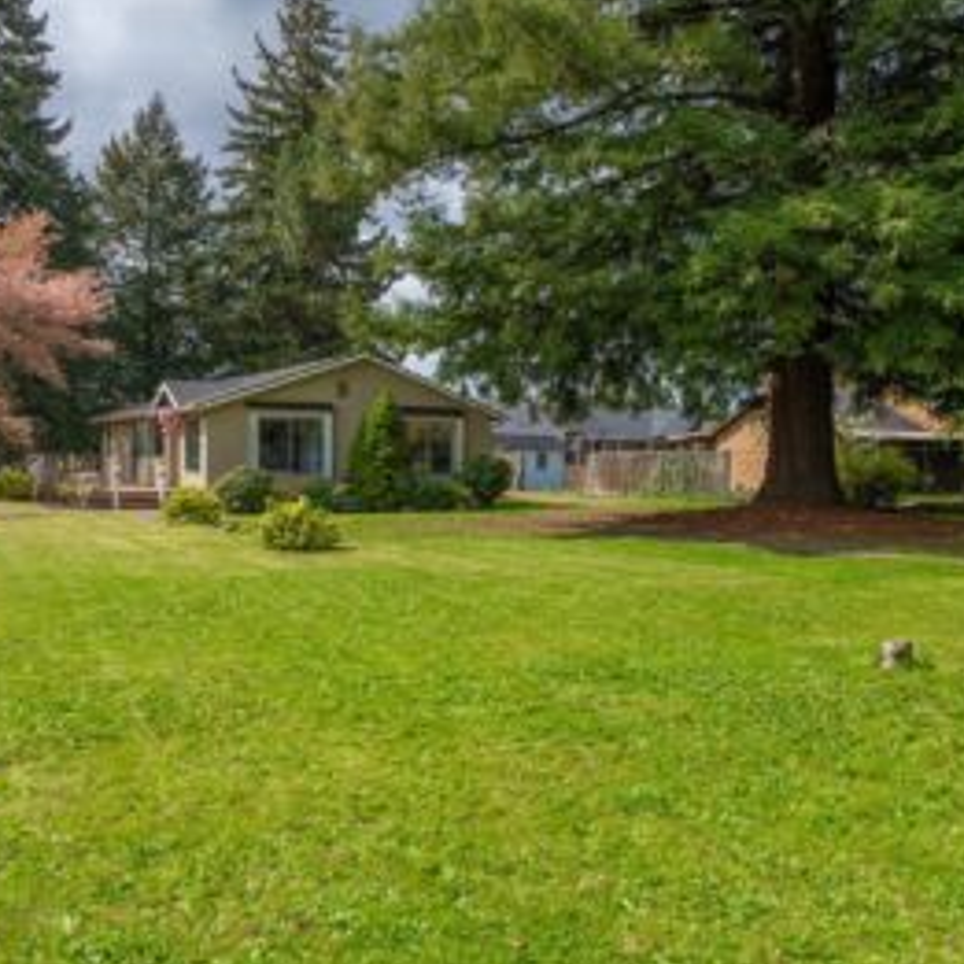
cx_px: 510
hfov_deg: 54.0
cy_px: 482
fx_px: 945
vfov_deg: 54.0
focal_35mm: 30
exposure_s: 1/100
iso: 80
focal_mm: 23
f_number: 7.1
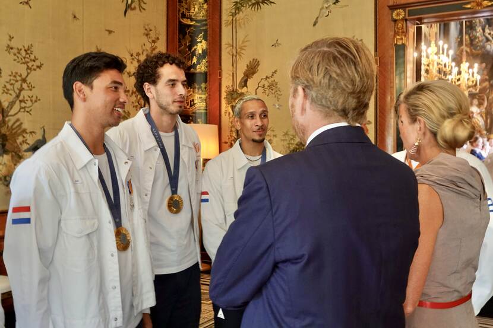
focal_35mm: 35
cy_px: 164
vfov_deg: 37.8
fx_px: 479
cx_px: 246
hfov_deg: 54.4
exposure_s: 1/40
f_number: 3.2
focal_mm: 12.96
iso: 800
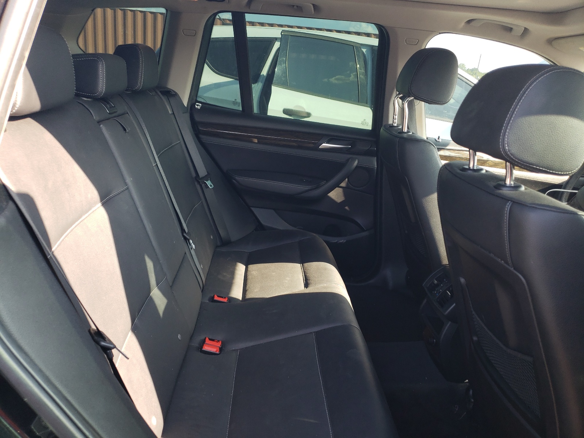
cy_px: 219
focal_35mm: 26
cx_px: 292
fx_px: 439
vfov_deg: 53.1
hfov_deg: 67.3
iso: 51
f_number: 1.5
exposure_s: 1/120
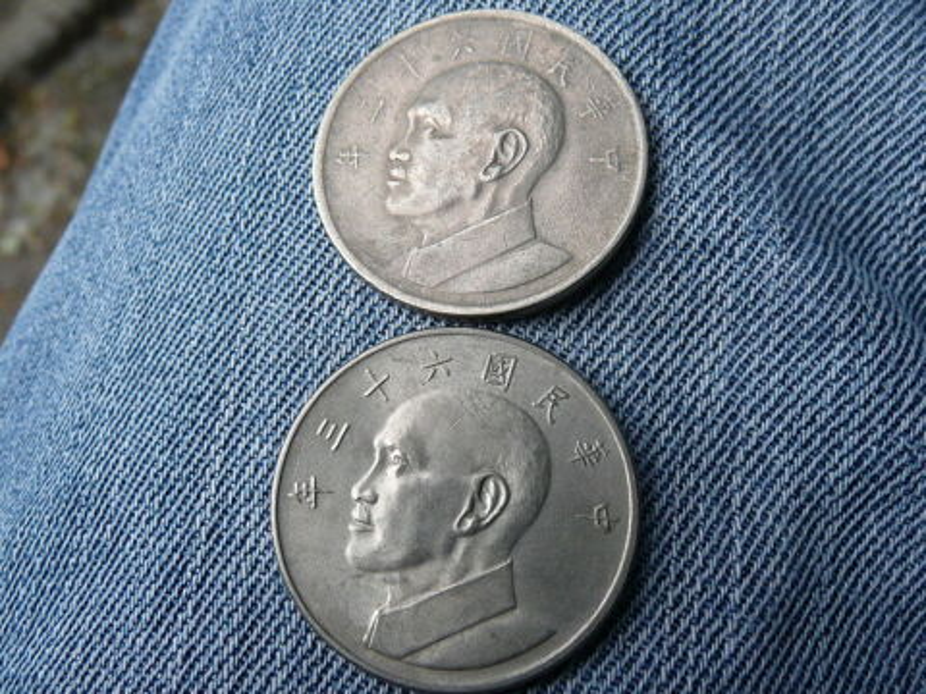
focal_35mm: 36
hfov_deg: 51.4
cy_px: 347
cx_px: 463
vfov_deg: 39.7
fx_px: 963
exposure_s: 1/320
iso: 100
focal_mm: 4.9
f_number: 3.4
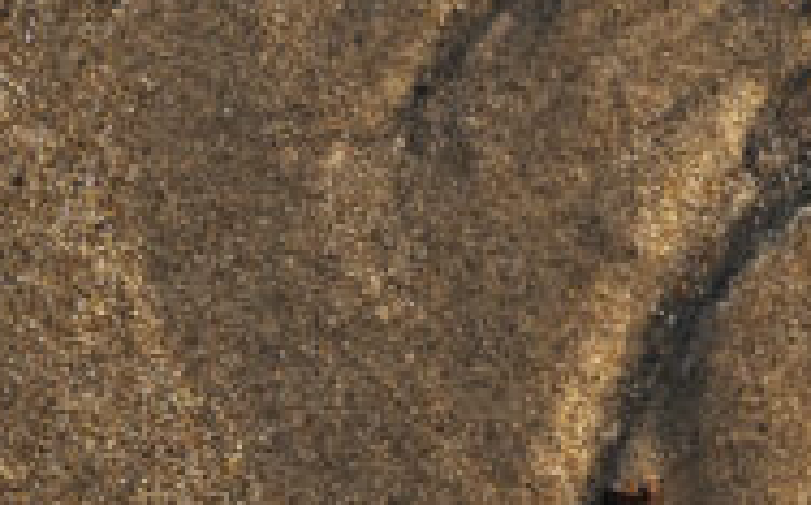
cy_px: 67
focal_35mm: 417
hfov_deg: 5.0
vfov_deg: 3.1
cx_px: 1286
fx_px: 9206
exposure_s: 1/200
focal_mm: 50
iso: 400
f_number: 10
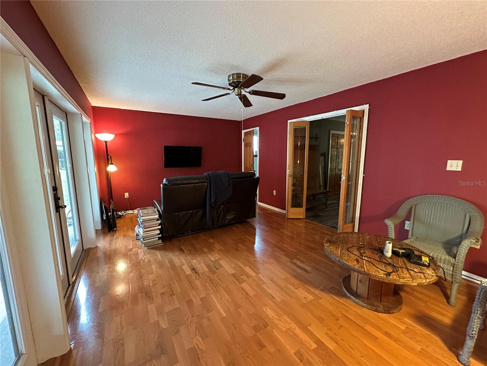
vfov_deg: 85.7
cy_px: 183
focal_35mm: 14
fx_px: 197
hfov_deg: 102.1
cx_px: 244
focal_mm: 2.22
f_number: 2.2
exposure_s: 1/60
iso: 1000
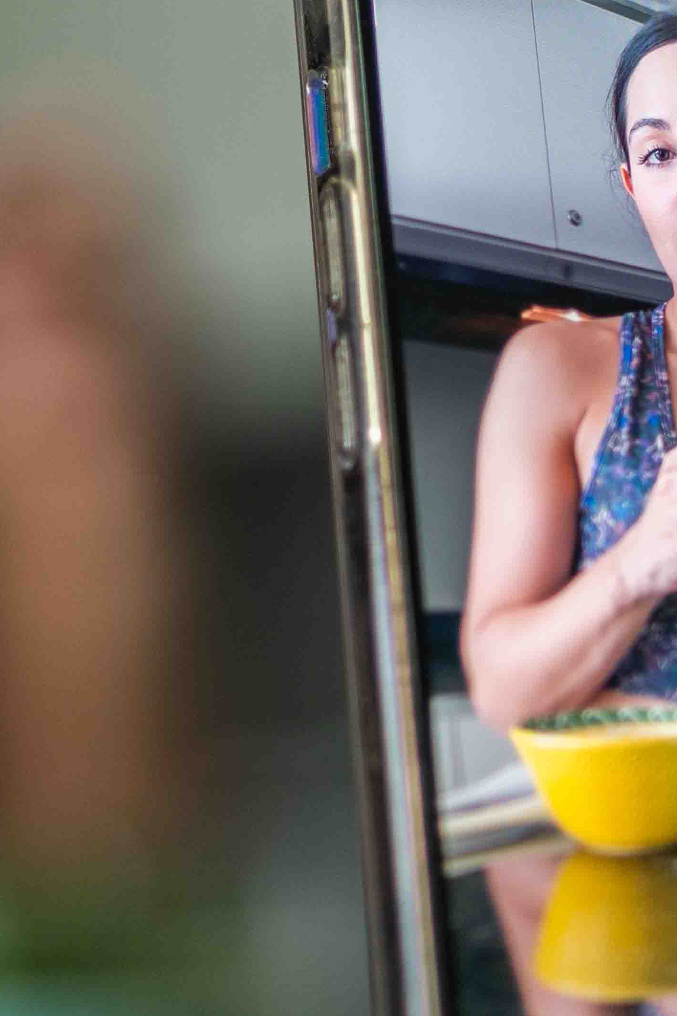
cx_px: -69
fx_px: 3694
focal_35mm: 131
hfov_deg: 10.3
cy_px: 408
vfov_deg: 15.6
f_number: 1.2
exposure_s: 1/1000
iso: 125
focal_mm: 35
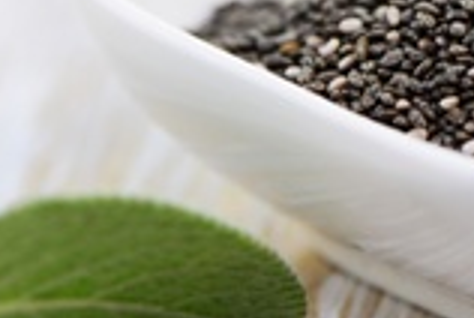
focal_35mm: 297
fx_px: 3918
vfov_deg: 4.6
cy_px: 4
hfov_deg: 6.9
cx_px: 423
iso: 100
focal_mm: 105
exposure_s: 1/60
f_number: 8
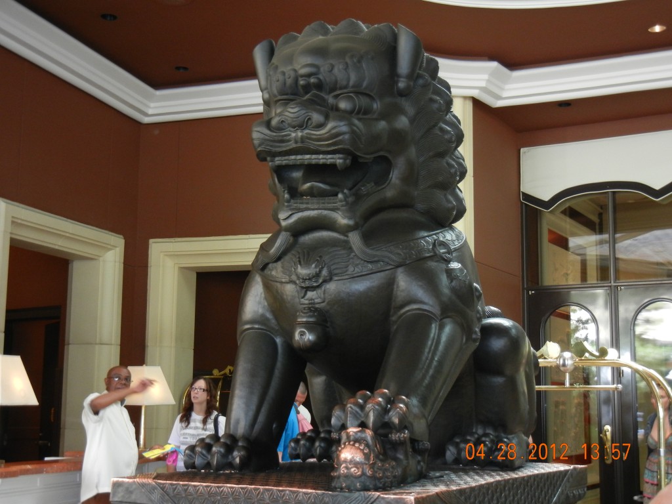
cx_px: 336
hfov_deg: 36.8
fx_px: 1009
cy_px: 252
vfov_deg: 28.0
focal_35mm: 52
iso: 400
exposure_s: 1/30
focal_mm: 9.3
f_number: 3.9
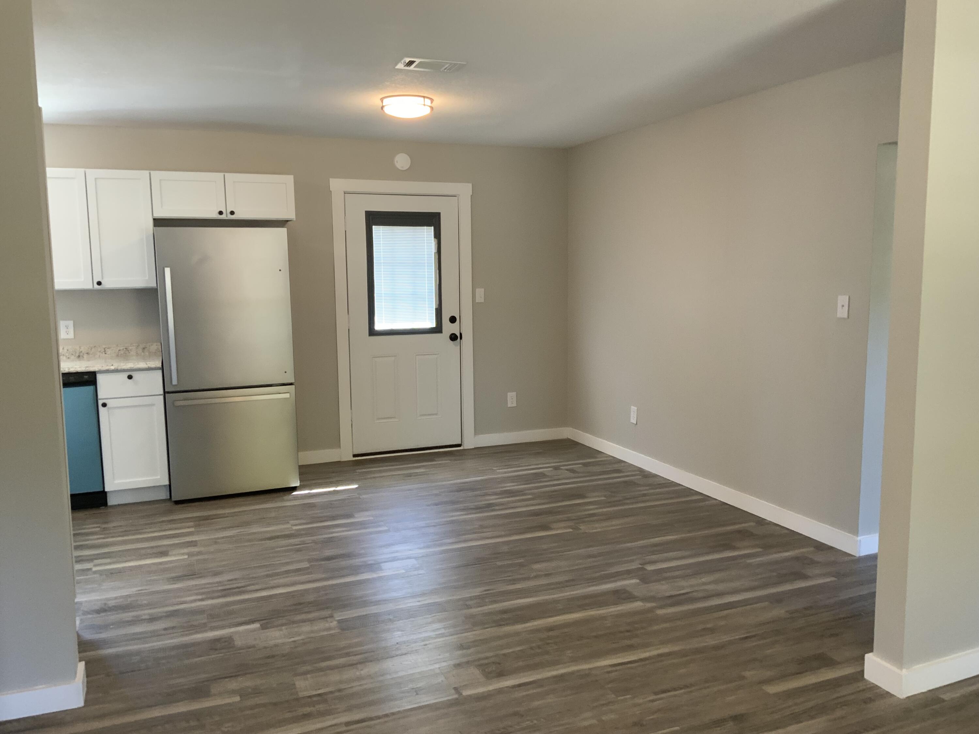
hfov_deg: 61.7
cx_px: 490
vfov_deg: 48.2
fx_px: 820
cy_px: 367
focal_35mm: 29
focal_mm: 3
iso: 125
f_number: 1.8
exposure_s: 1/60
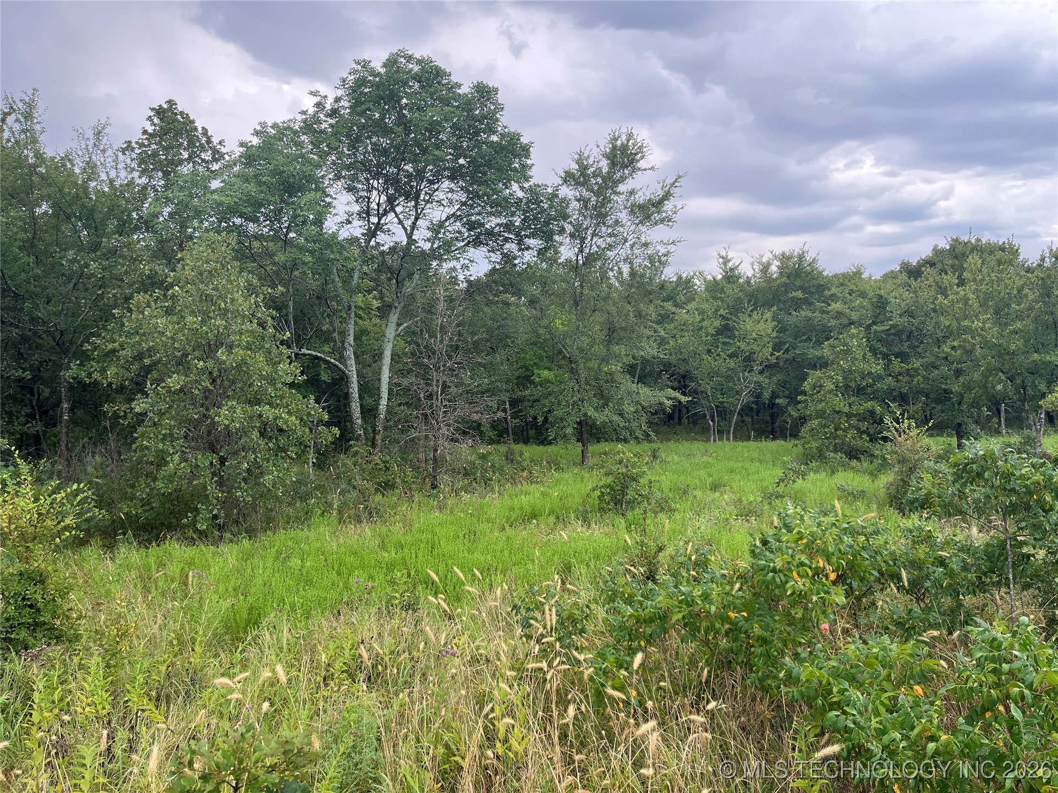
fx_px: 795
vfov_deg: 53.1
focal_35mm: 26
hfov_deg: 67.3
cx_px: 529
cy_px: 396
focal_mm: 5.1
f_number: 1.6
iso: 50
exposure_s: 1/569
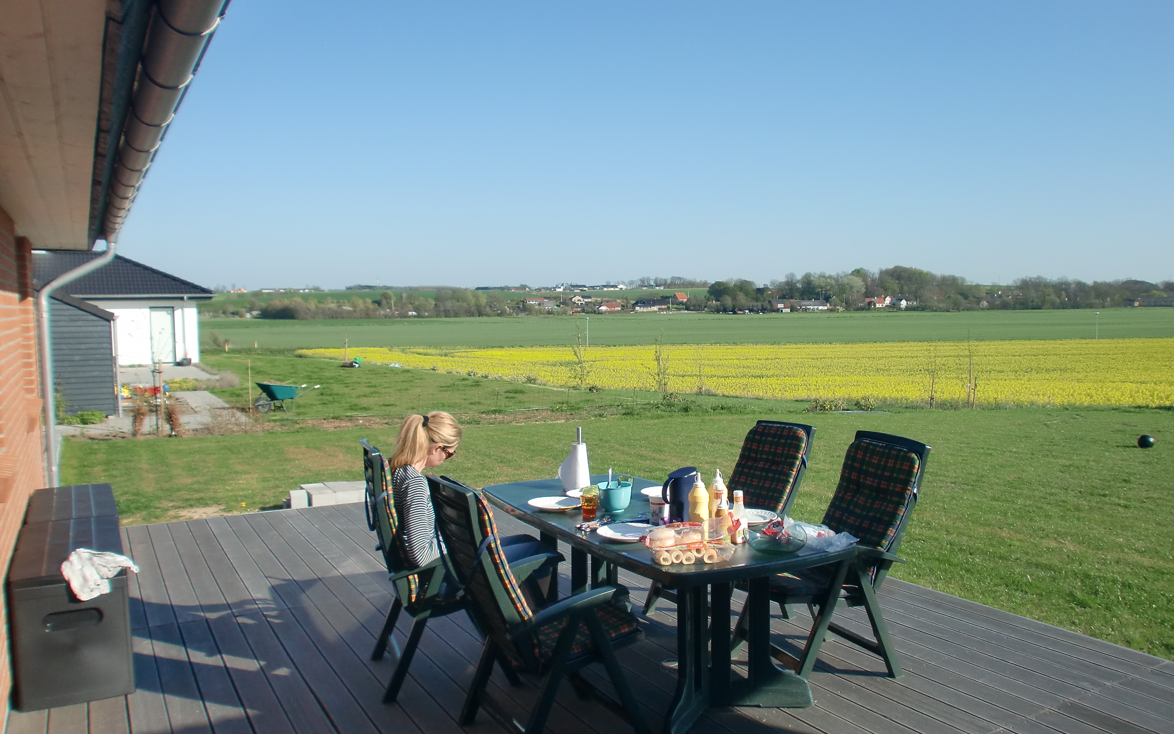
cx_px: 581
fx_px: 896
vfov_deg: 44.5
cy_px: 395
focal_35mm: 28
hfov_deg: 66.5
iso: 64
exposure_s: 1/160
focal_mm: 4.65
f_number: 7.8
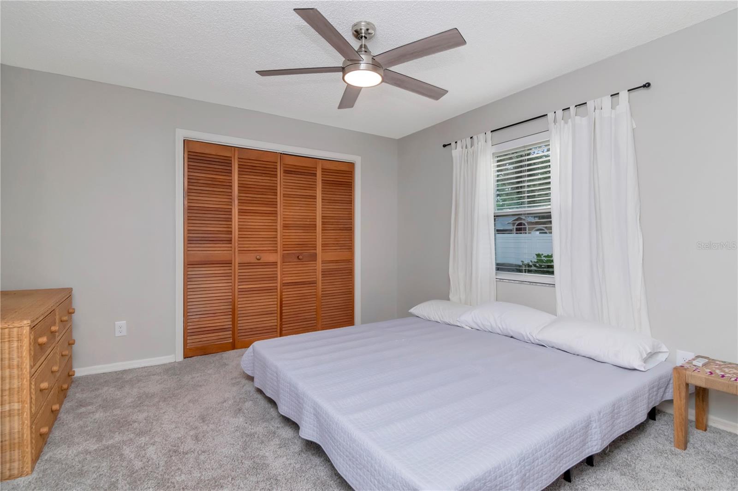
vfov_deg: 72.0
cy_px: 246
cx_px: 369
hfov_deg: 95.0
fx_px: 338
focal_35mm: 16
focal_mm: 11
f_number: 9
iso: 1000
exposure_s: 1/160
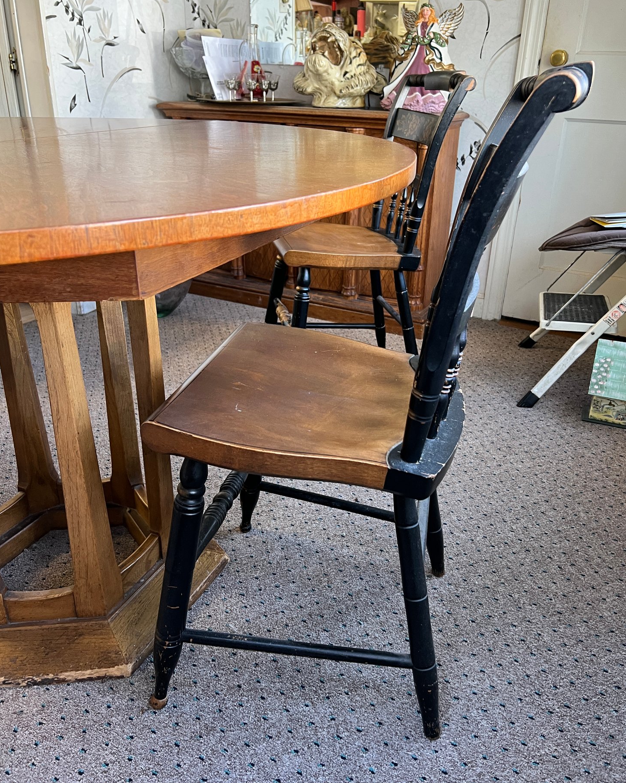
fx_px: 649
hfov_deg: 51.5
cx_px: 322
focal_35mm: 28
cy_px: 375
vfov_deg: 62.2
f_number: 1.5
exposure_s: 1/60
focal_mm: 5.7
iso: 160
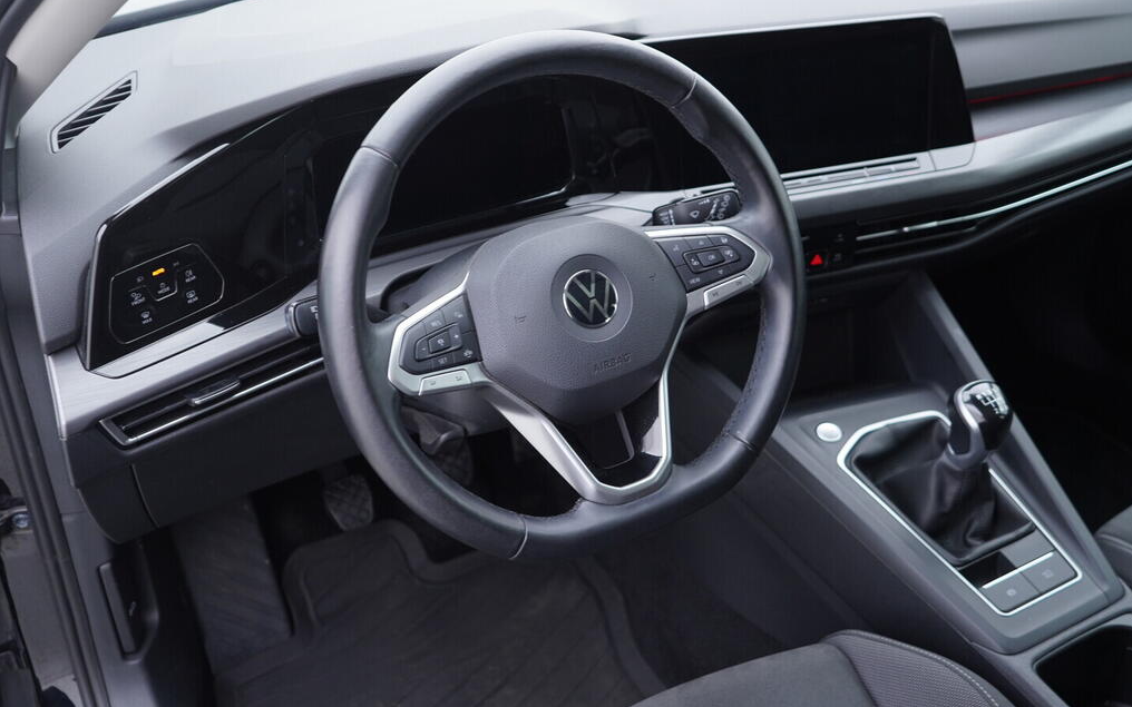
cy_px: 332
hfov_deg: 52.7
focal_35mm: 37
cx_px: 569
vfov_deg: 34.4
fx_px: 1141
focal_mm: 24
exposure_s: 1/40
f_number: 2.8
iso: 250
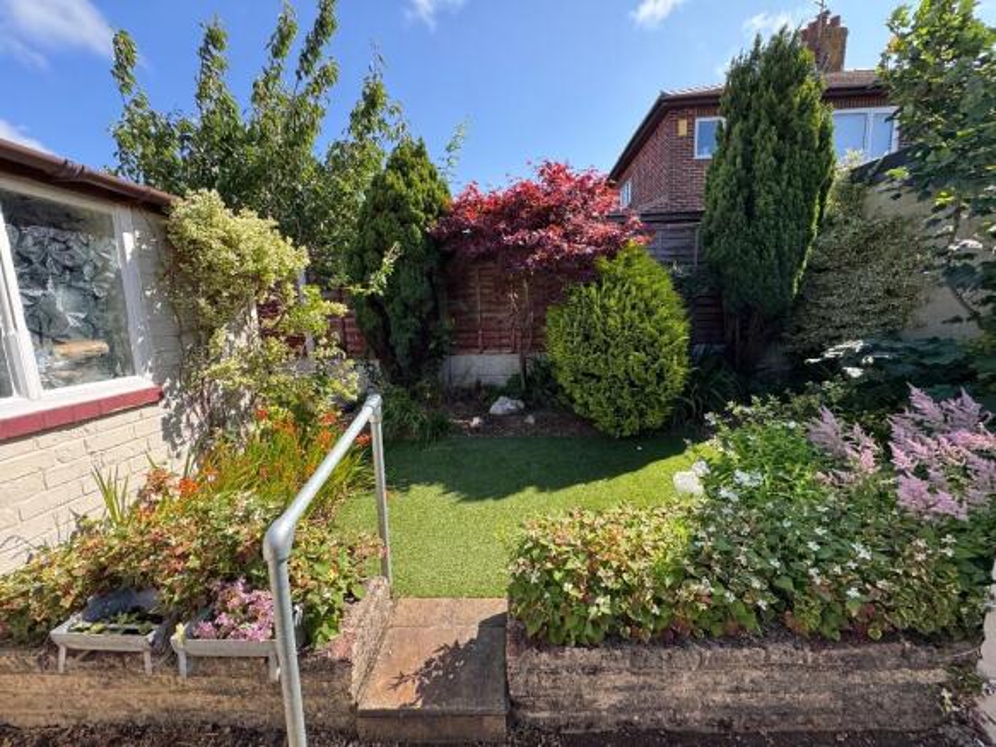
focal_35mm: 14
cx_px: 498
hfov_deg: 102.1
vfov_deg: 85.7
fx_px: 403
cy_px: 374
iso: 40
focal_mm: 2.22
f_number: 2.2
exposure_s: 1/276
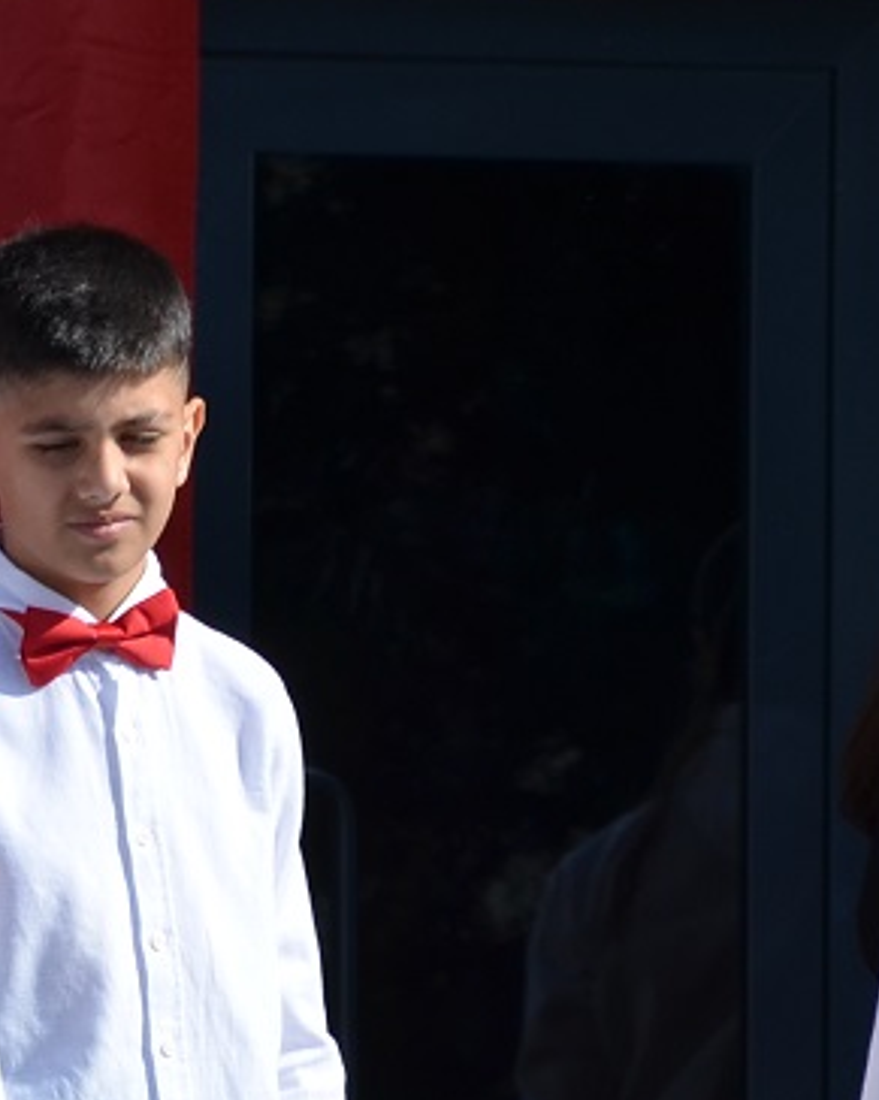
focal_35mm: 810
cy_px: 1407
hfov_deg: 1.9
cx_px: -541
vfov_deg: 2.4
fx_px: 26351
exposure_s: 1/640
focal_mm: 140
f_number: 6.3
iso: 200
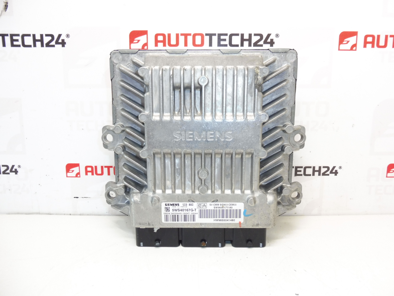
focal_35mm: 25
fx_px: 285
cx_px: 197
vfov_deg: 54.9
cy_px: 148
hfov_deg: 69.4
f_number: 3.5
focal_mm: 4.4
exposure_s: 1/60
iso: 200
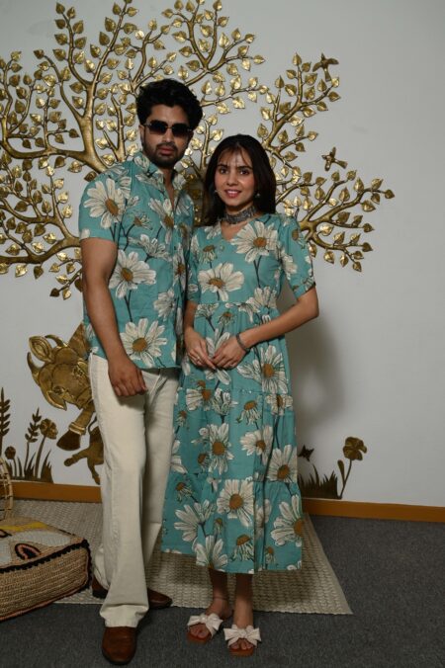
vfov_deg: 44.5
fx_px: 817
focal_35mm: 44
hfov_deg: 30.5
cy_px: 334
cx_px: 222
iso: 400
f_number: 7.1
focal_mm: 44
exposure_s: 1/160
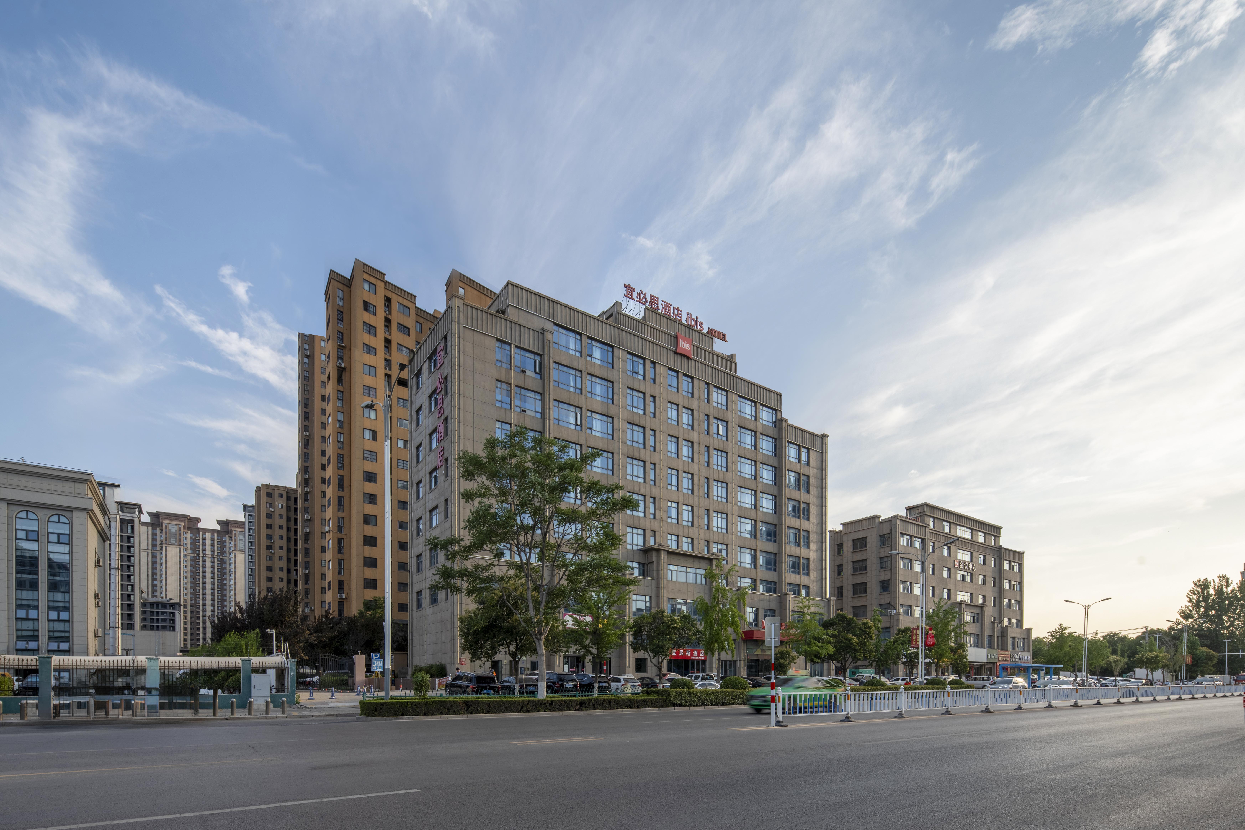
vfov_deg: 70.4
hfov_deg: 93.3
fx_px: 588
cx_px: 622
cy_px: 415
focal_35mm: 17
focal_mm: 17
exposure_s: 1/640
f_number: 11
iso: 250
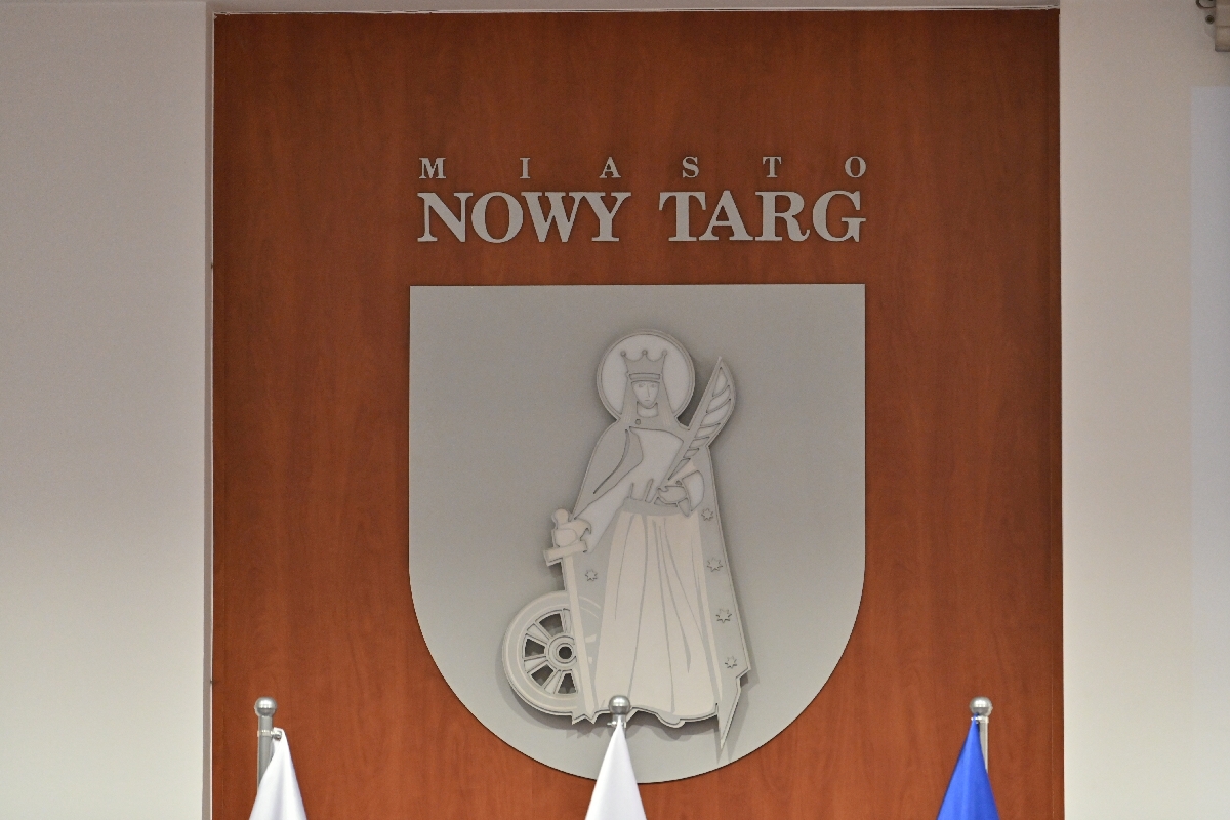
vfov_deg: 6.9
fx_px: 6833
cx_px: 615
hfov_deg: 10.3
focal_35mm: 200
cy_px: 410
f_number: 3.5
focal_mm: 200
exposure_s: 1/200
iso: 3600
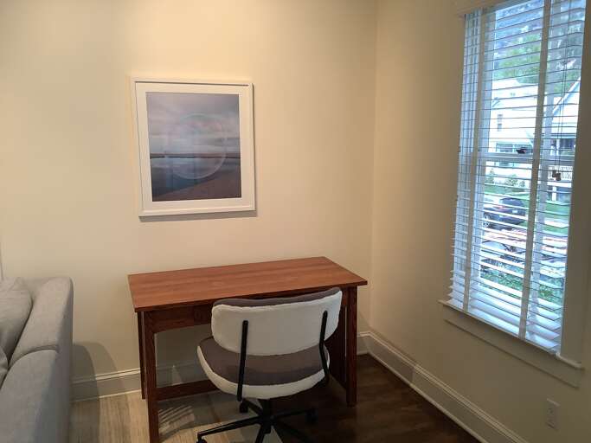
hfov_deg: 58.4
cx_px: 296
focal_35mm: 31
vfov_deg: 45.4
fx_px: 529
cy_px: 222
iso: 100
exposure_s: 1/60
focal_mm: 3.3
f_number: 2.4
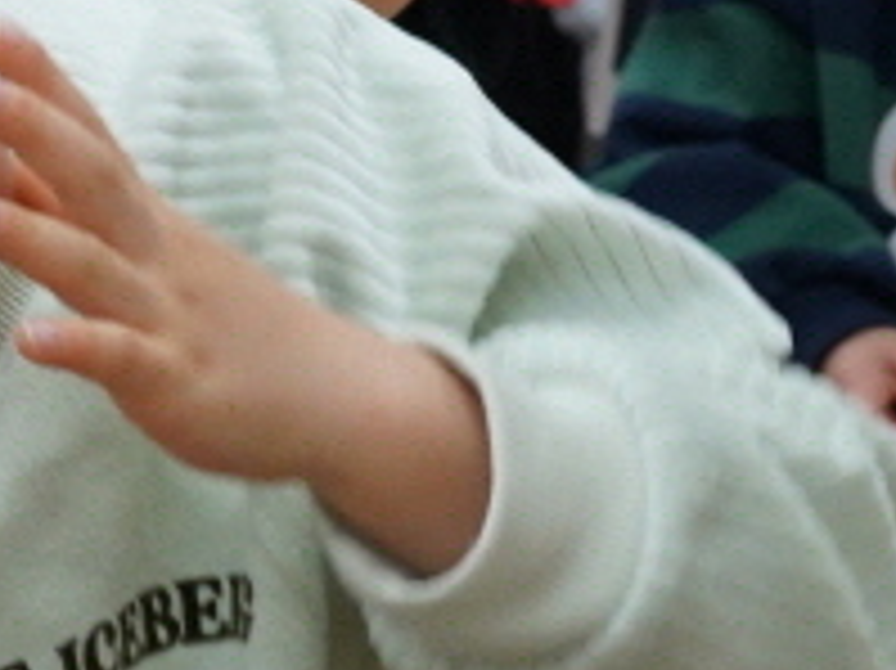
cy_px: 585
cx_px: -815
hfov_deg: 8.2
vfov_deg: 6.4
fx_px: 6001
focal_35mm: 232
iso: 2500
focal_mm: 40
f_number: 7.1
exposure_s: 1/80
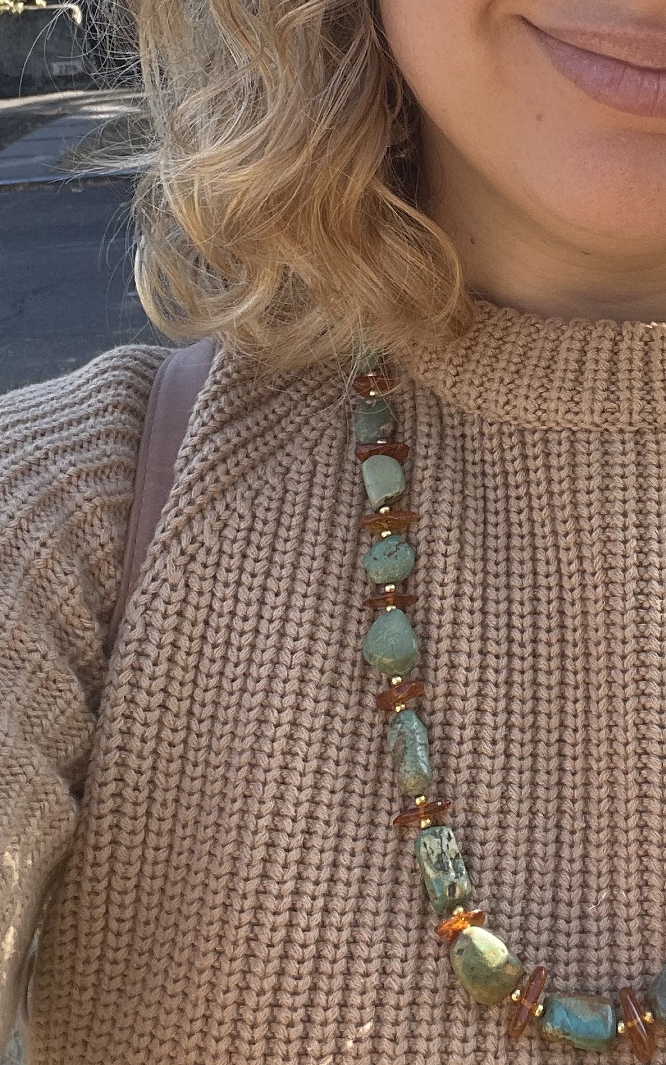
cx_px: 620
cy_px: 252
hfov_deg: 21.4
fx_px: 1713
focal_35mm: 59
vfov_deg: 33.8
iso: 32
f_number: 2.2
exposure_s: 1/450
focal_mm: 2.71
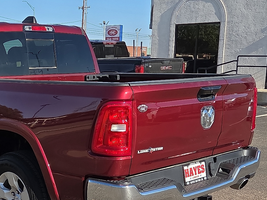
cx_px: 47
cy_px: 135
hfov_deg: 30.3
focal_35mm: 62
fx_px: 478
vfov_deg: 23.5
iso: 25
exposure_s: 1/1250
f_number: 1.8
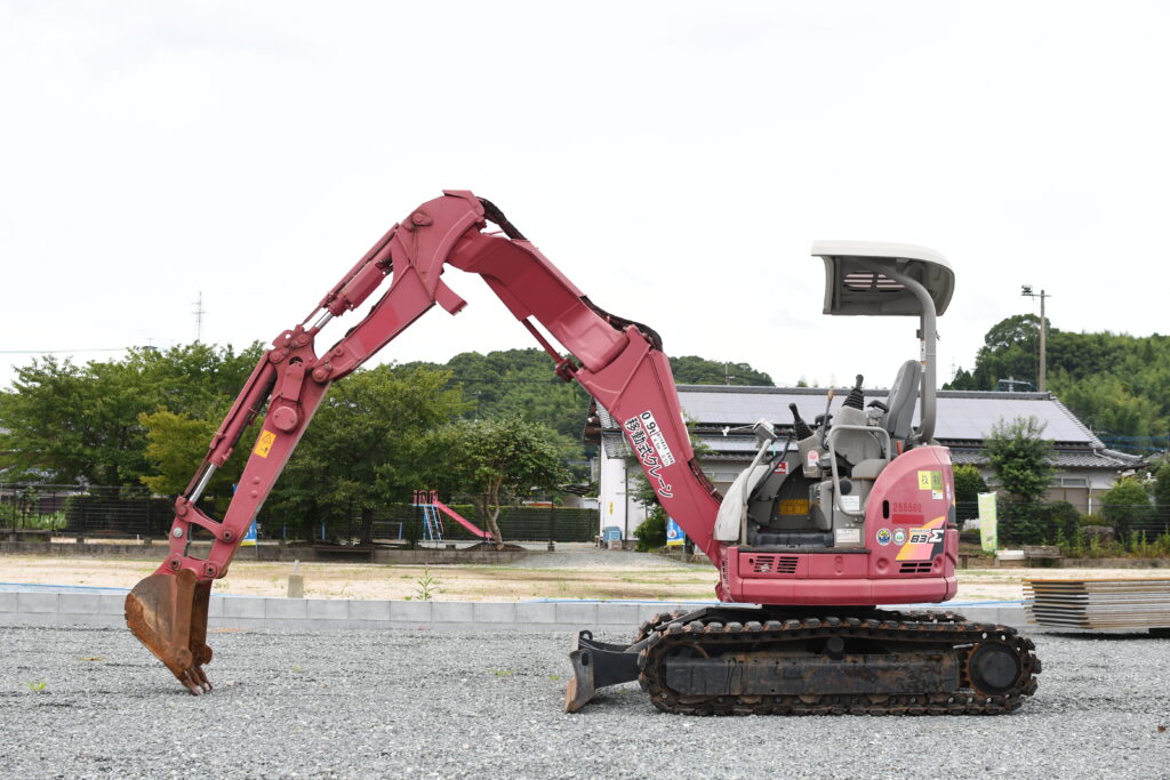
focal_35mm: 52
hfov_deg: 37.8
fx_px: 1706
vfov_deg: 25.8
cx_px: 585
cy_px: 390
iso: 200
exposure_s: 1/500
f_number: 4
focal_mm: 35
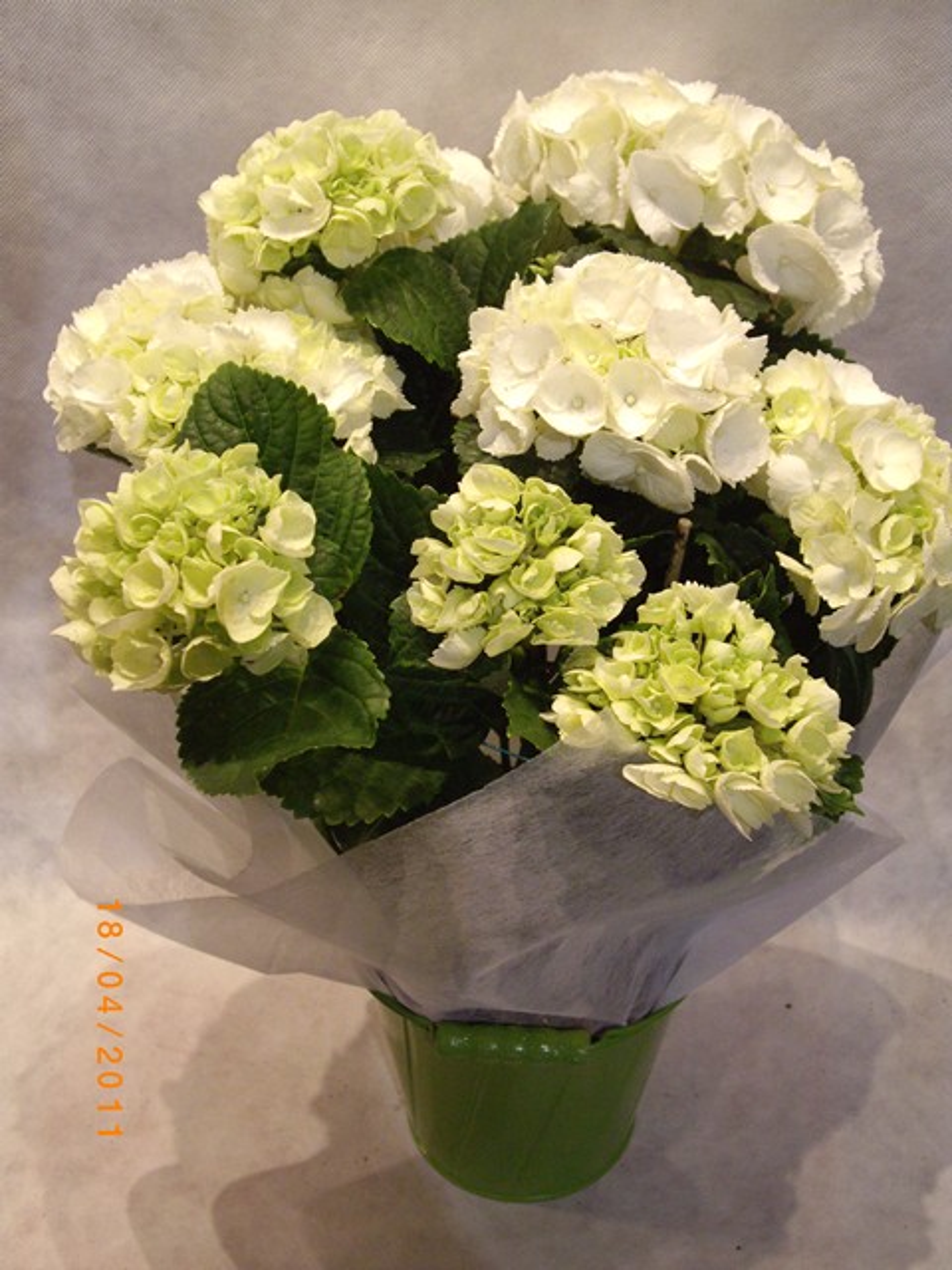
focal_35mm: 46
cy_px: 635
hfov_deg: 31.5
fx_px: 1687
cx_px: 476
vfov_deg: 41.2
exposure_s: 1/80
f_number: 3.1
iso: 400
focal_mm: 9.6
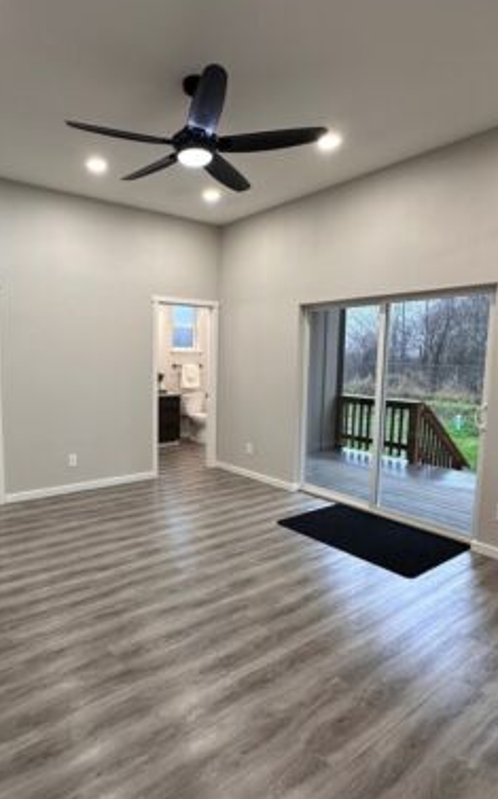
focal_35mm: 21
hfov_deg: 56.4
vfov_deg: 82.3
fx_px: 457
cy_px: 406
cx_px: 182
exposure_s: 1/99
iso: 160
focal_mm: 2.22
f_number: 2.2
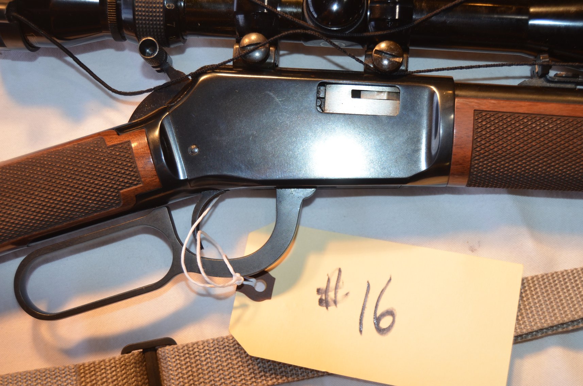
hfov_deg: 35.1
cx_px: 292
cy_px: 193
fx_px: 921
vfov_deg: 23.7
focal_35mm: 57
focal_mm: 38
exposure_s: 1/125
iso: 360
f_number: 4.8
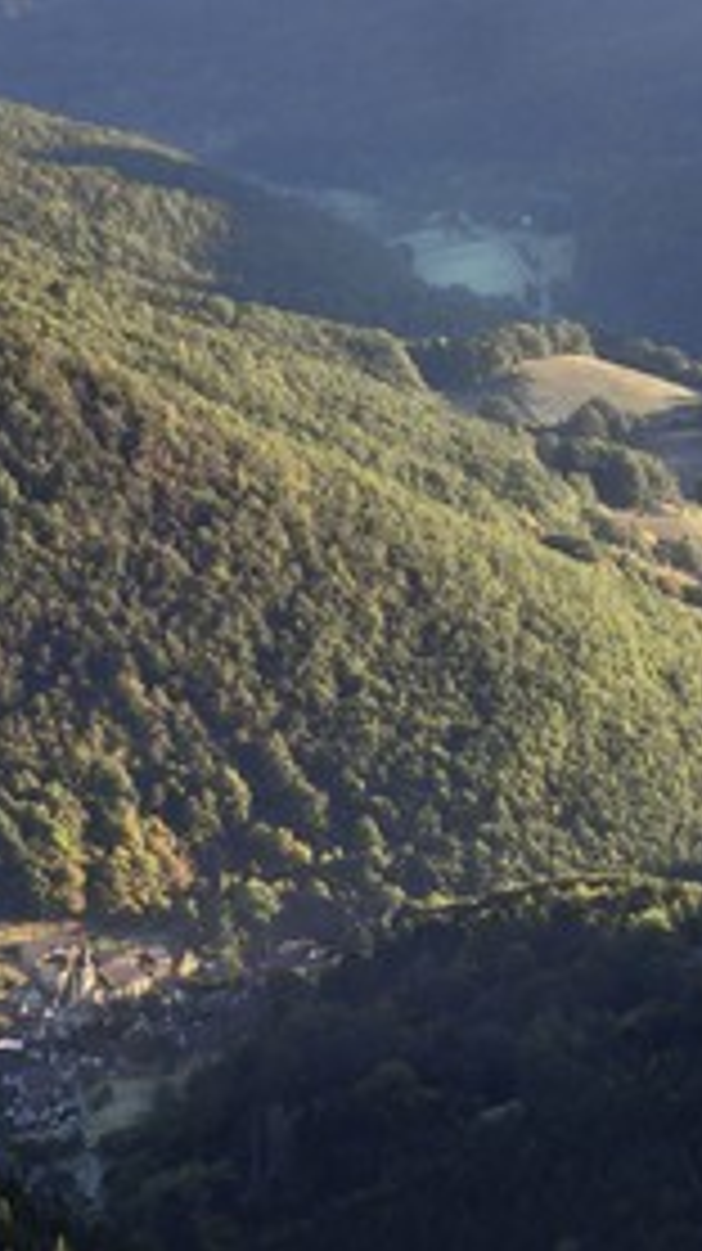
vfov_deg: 8.5
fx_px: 8421
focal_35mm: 254
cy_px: 626
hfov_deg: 4.8
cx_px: 547
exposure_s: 1/250
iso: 200
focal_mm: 160
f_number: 7.1
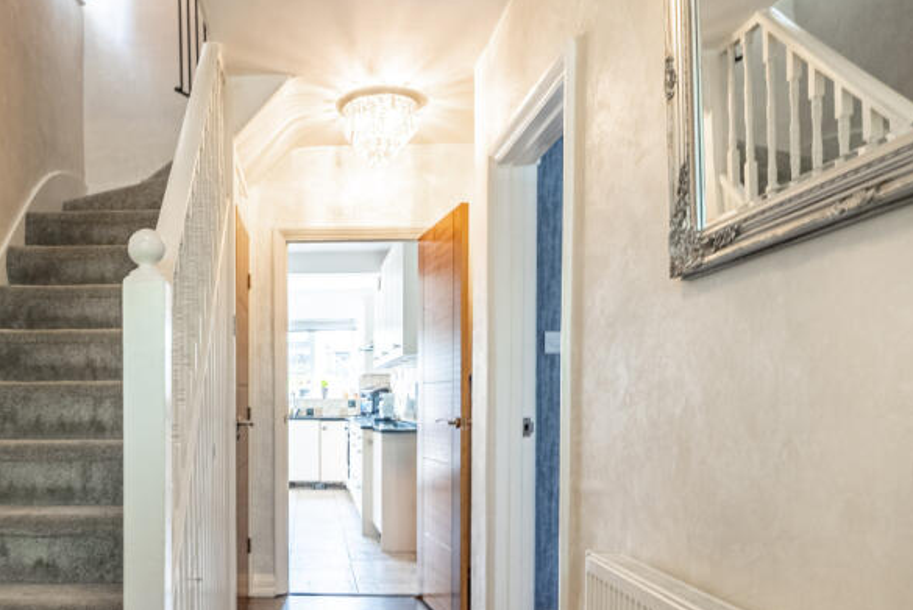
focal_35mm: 28
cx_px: 248
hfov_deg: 62.3
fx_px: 711
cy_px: 415
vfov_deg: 45.6
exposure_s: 1/80
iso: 800
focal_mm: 16
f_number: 6.3
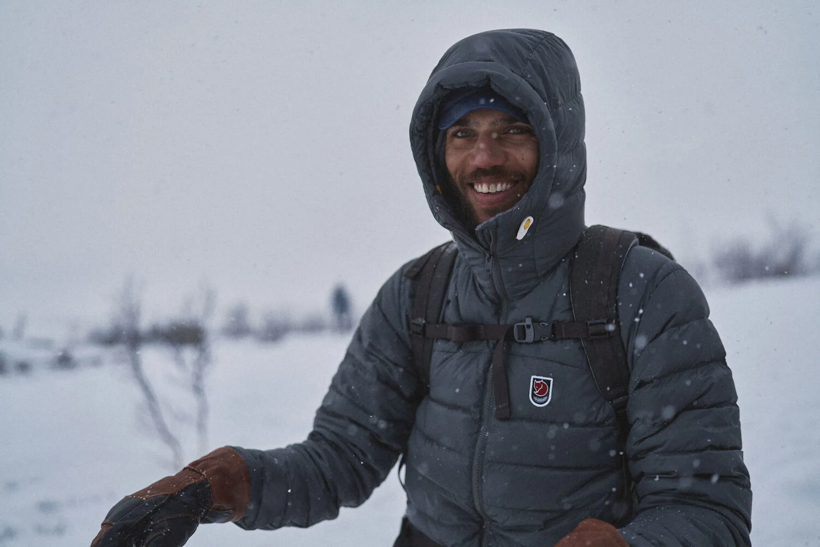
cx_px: 410
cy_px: 274
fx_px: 797
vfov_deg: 37.9
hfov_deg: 54.4
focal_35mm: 35
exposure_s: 1/640
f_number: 1.8
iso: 100
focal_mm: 35
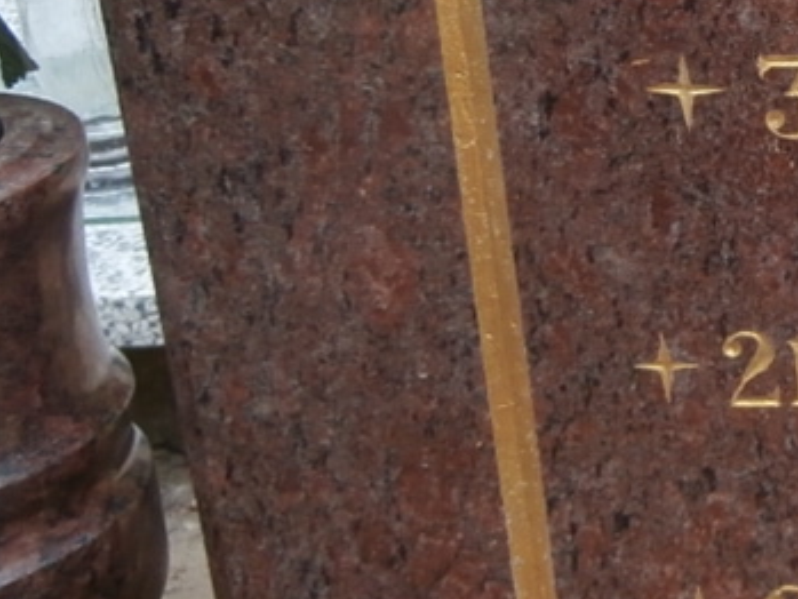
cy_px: -16
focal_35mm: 88
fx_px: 2029
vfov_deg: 16.4
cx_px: 1013
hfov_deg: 20.5
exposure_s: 1/250
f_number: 3
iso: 100
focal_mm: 4.2
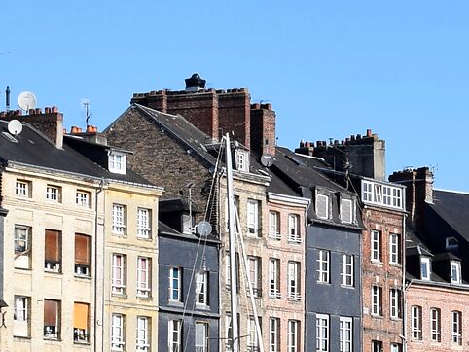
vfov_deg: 7.4
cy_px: 218
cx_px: 740
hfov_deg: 9.5
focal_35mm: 201
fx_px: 2725
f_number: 10
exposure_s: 1/400
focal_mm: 28
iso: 200
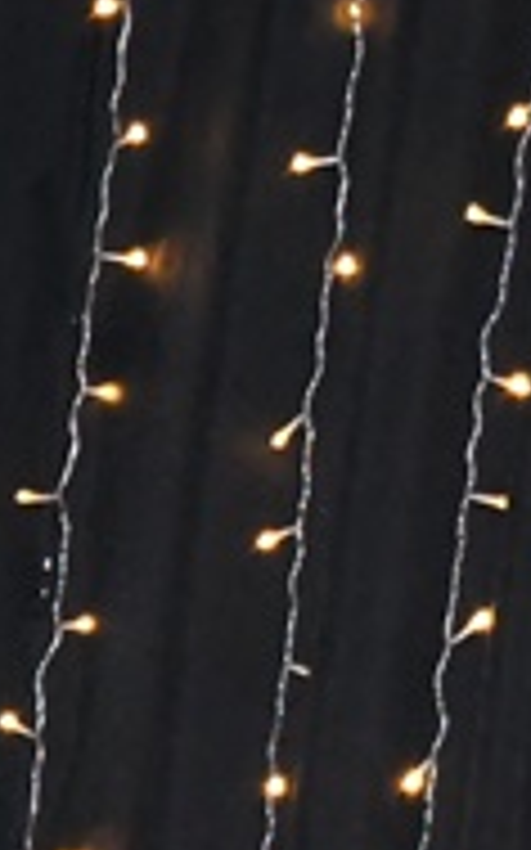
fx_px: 5770
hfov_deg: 4.7
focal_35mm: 249
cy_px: 1163
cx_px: -1683
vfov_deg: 8.3
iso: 5000
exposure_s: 1/160
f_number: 6.3
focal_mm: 30
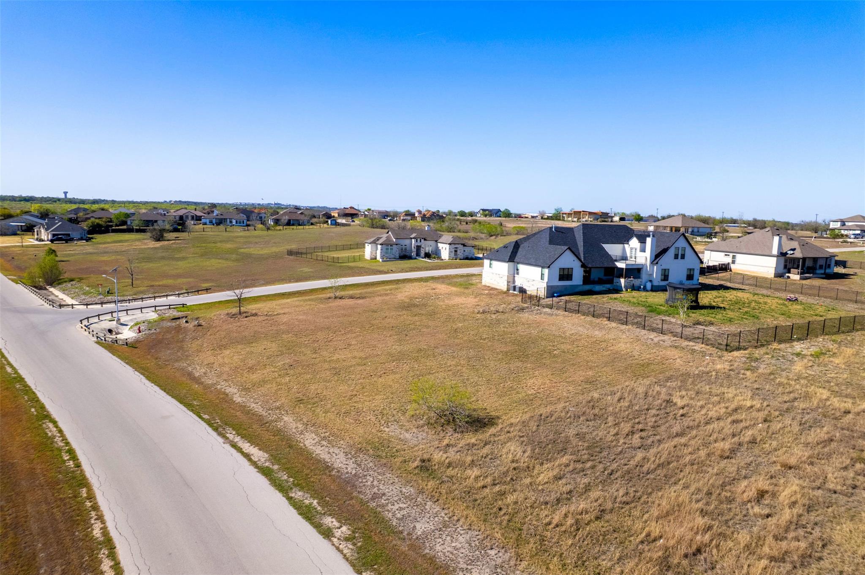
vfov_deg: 57.2
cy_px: 288
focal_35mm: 22
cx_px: 432
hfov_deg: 78.6
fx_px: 528
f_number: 2.8
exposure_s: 1/160
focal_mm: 8.38
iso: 100
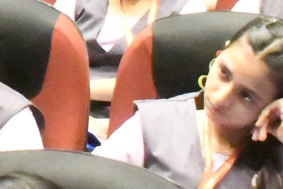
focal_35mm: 186
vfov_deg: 7.1
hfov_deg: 10.3
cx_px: -264
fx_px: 1462
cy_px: -207
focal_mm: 18
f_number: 4.5
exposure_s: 1/125
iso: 40000
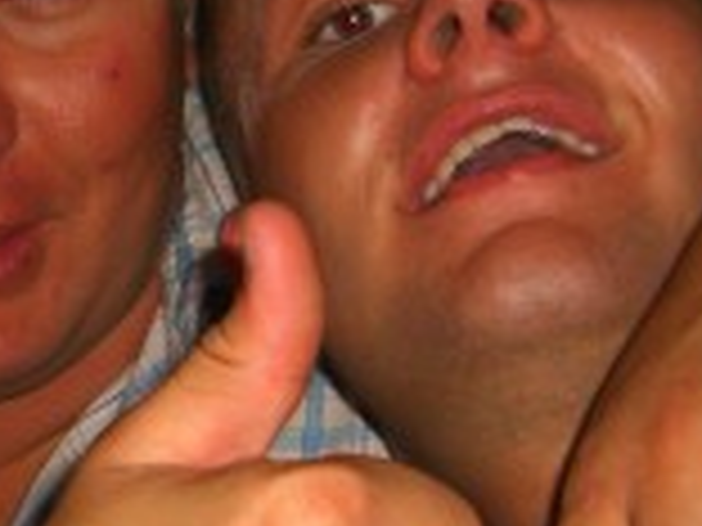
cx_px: 104
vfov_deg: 10.1
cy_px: 396
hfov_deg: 13.4
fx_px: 2961
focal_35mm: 146
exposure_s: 1/60
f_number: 2.8
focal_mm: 7.9
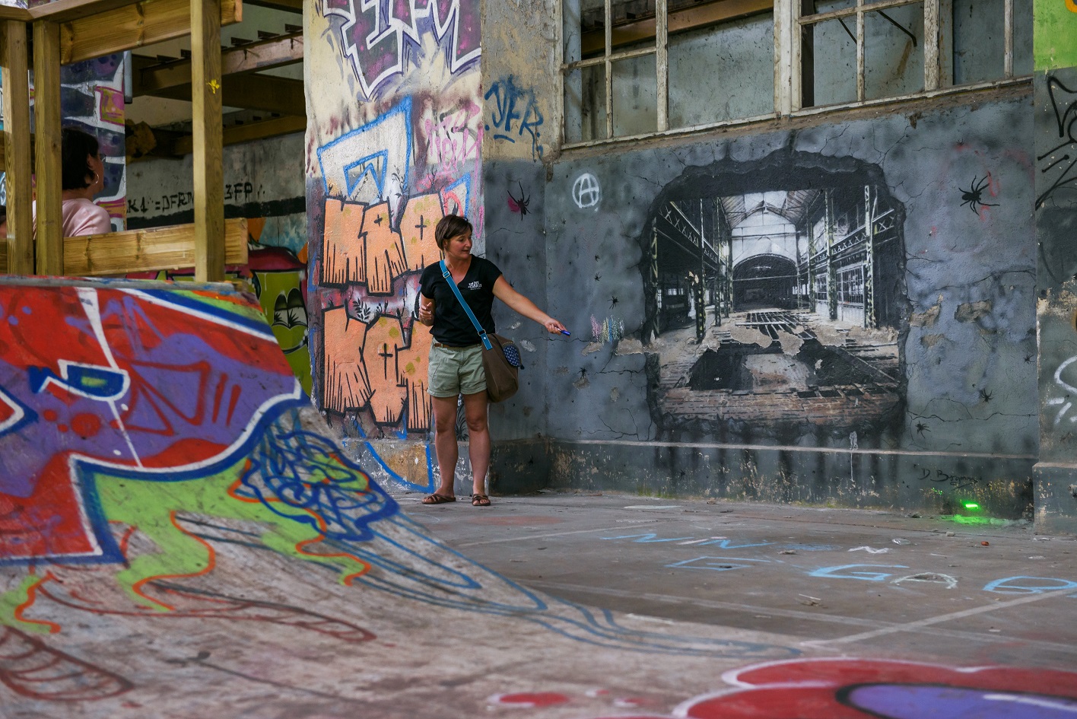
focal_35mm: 56
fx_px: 1676
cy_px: 360
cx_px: 538
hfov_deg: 35.6
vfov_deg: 24.2
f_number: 4.5
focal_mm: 56
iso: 1000
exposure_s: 1/40
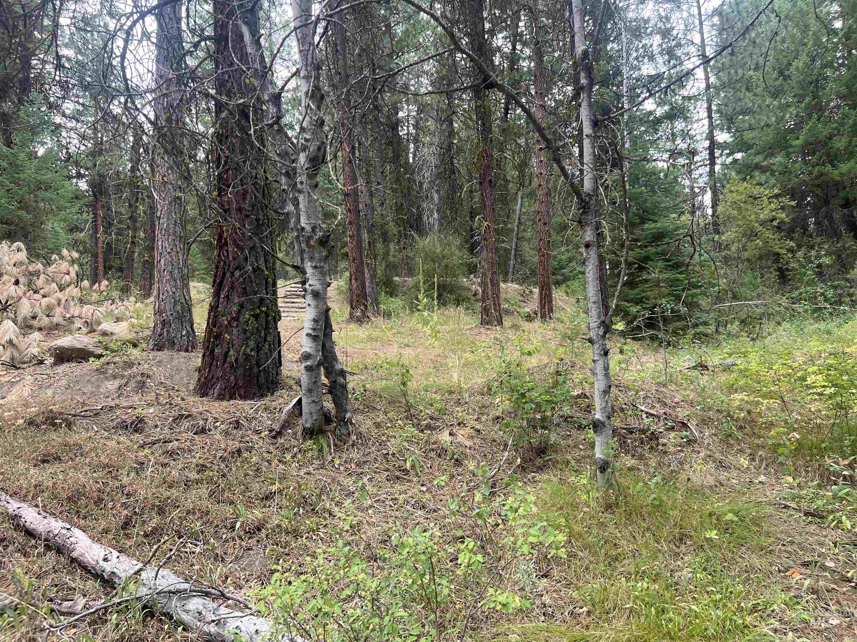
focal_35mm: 26
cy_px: 321
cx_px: 428
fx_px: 644
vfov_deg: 53.1
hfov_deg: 67.3
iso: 40
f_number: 1.5
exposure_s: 1/200
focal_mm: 5.7
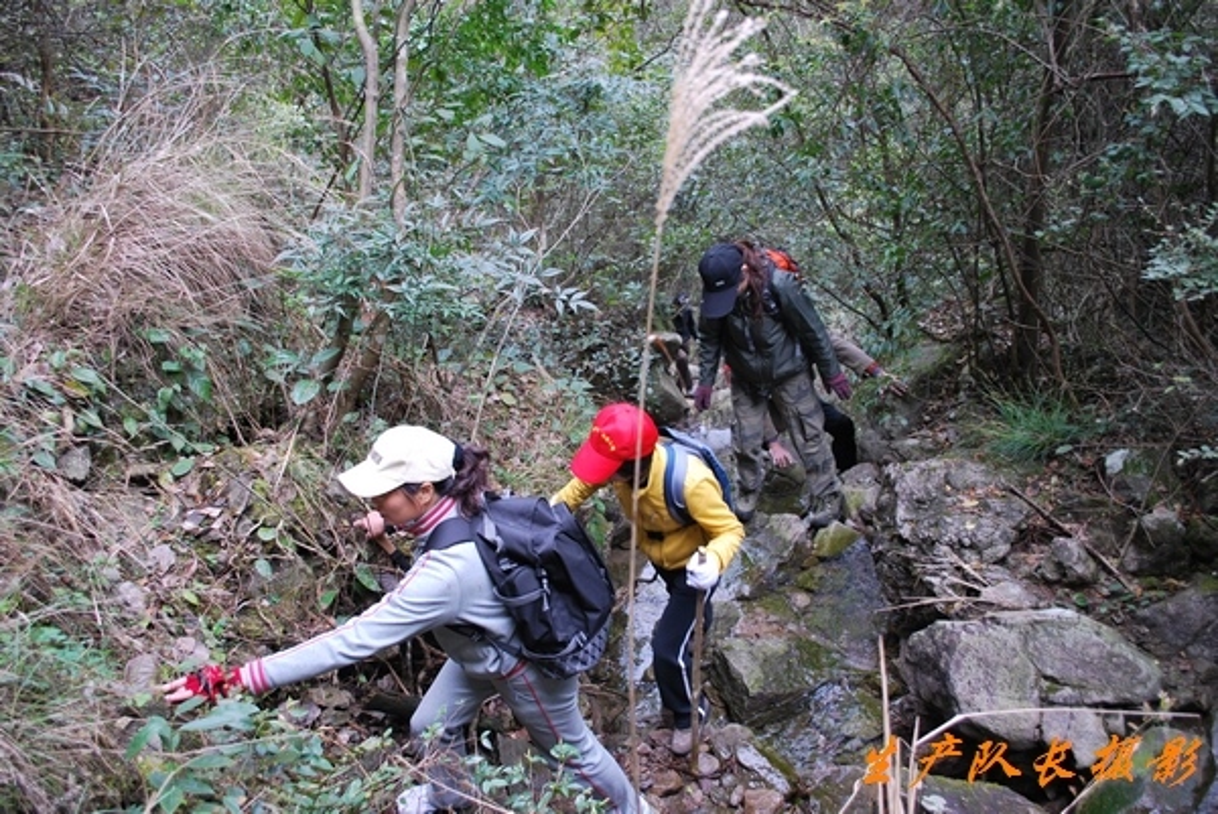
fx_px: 1016
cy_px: 407
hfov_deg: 61.9
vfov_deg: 43.7
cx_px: 609
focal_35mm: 30
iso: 100
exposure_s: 1/50
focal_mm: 20
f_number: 3.8
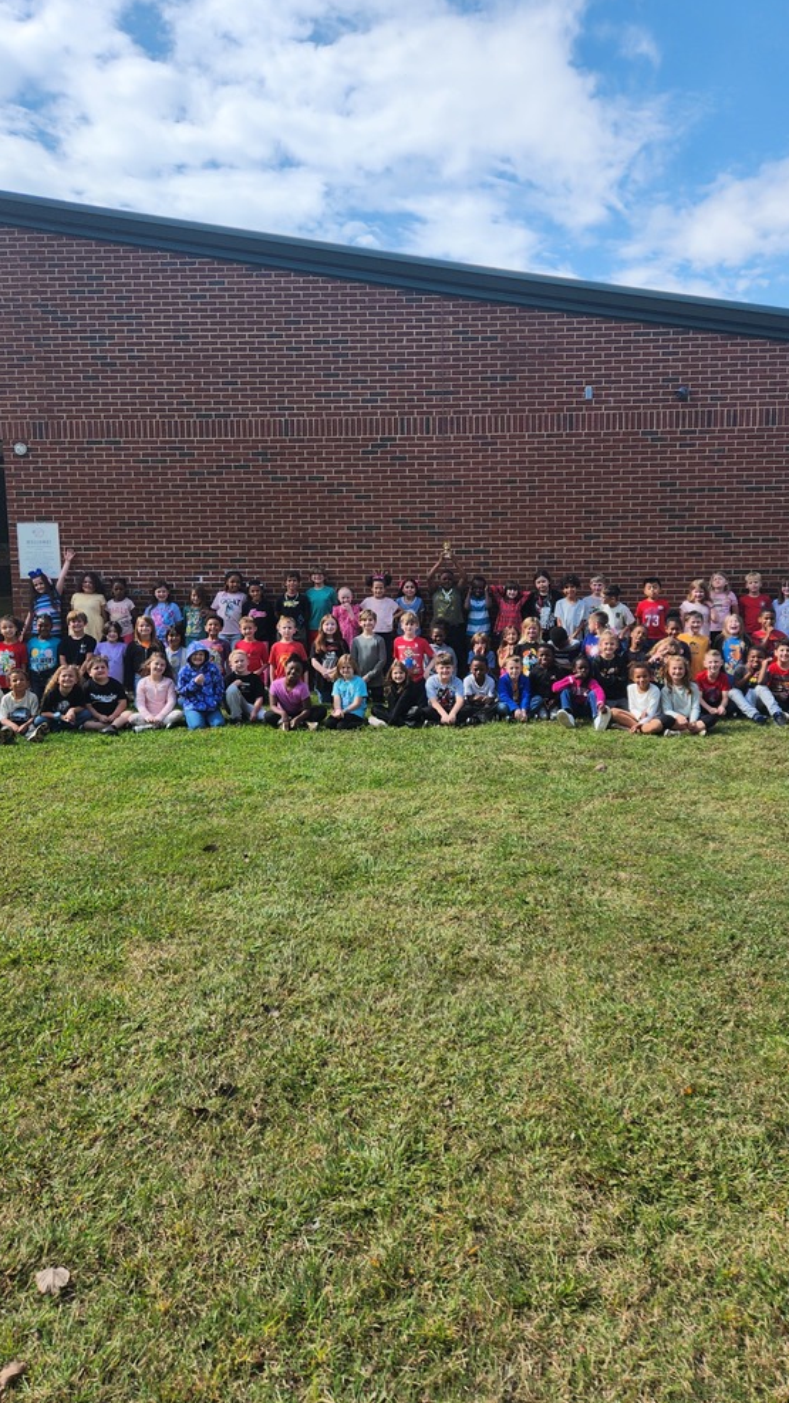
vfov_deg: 71.9
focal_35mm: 26
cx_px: 407
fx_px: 967
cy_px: 677
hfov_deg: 44.4
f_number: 1.8
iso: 20
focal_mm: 5.4
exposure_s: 1/1395
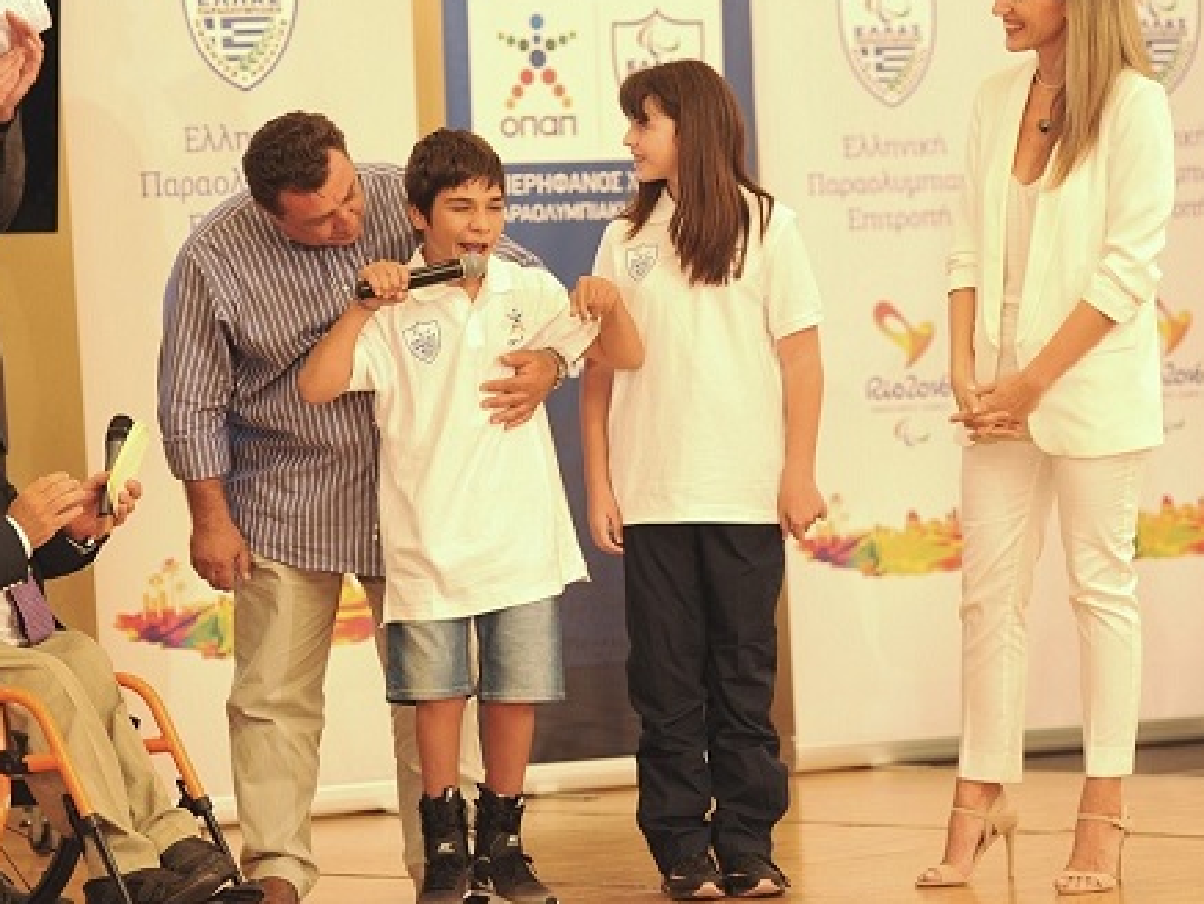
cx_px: 507
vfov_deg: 8.0
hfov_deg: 10.7
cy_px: 379
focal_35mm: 185
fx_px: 6436
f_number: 2.8
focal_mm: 130
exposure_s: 1/160
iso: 800
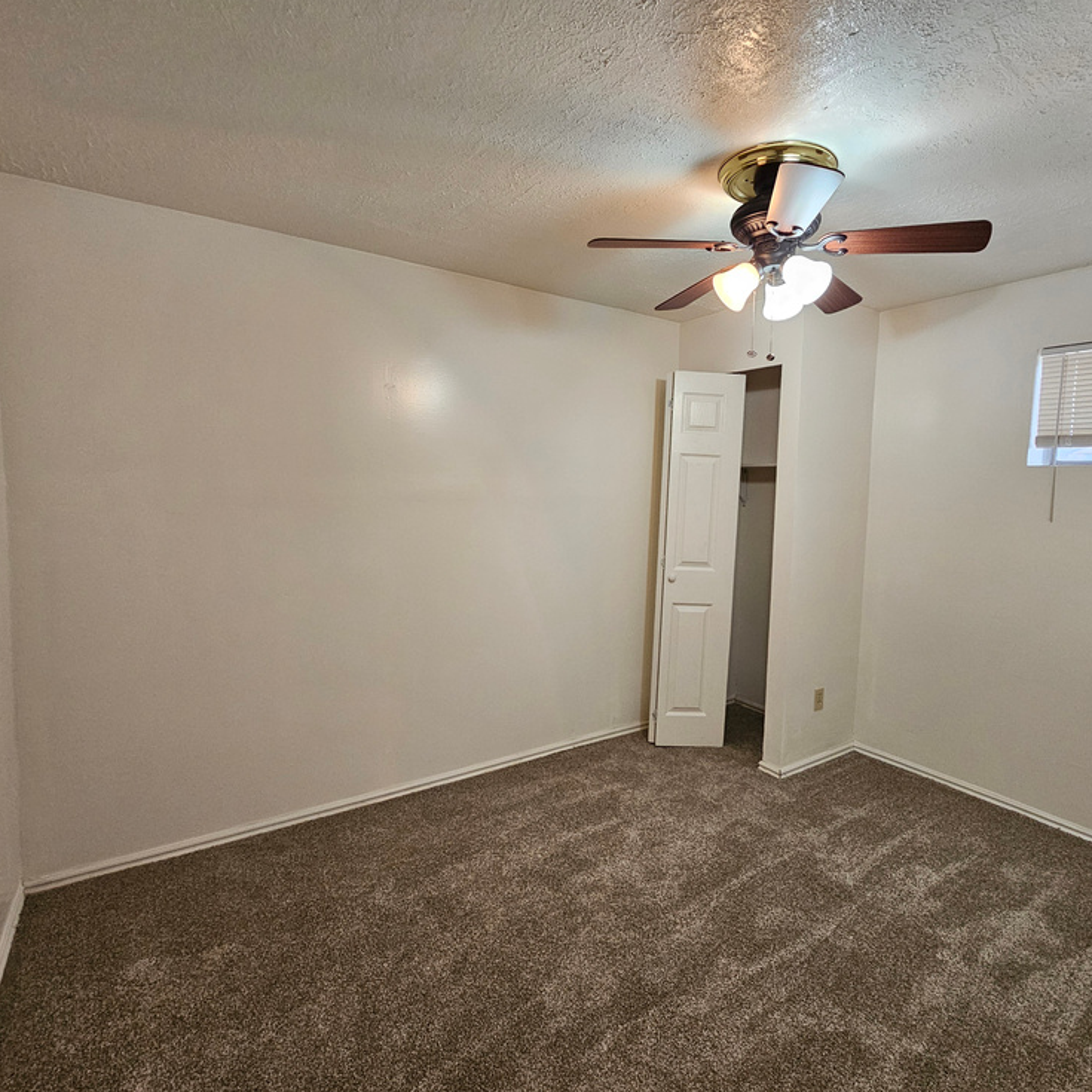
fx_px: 571
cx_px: 611
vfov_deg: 87.4
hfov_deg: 87.0
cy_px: 539
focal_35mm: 16
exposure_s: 1/60
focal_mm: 2.2
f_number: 2.2
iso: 320
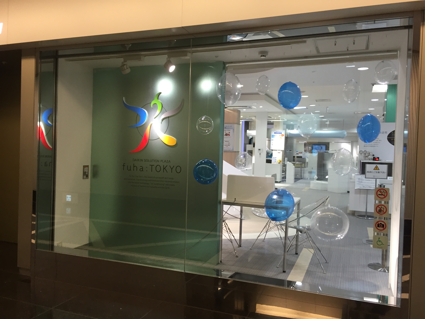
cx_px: 212
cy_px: 160
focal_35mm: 29
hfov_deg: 61.7
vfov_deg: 48.2
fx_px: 356
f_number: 2.2
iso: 50
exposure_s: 1/30
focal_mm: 4.15
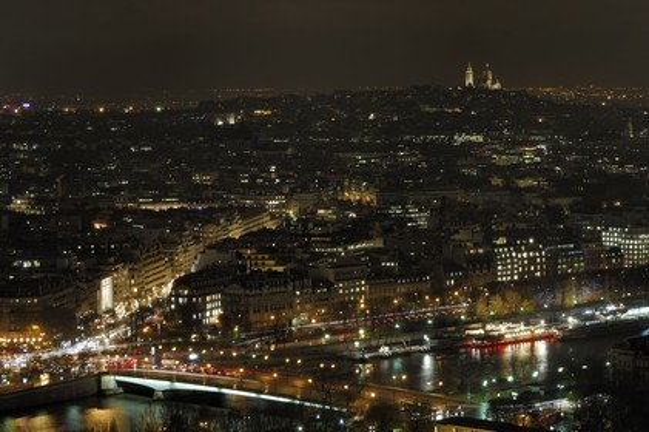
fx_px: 1891
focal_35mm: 105
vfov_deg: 13.0
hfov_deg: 19.5
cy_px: 216
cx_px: 324
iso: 100
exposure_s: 7.1
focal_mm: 70
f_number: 10
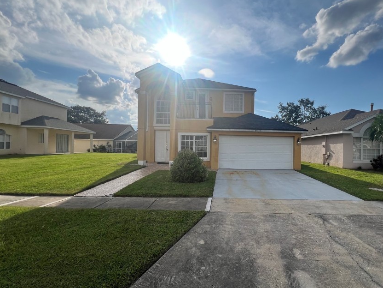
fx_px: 177
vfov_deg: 78.1
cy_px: 145
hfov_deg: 93.5
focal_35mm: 16
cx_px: 226
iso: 32
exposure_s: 1/2481
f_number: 1.8
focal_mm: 1.57
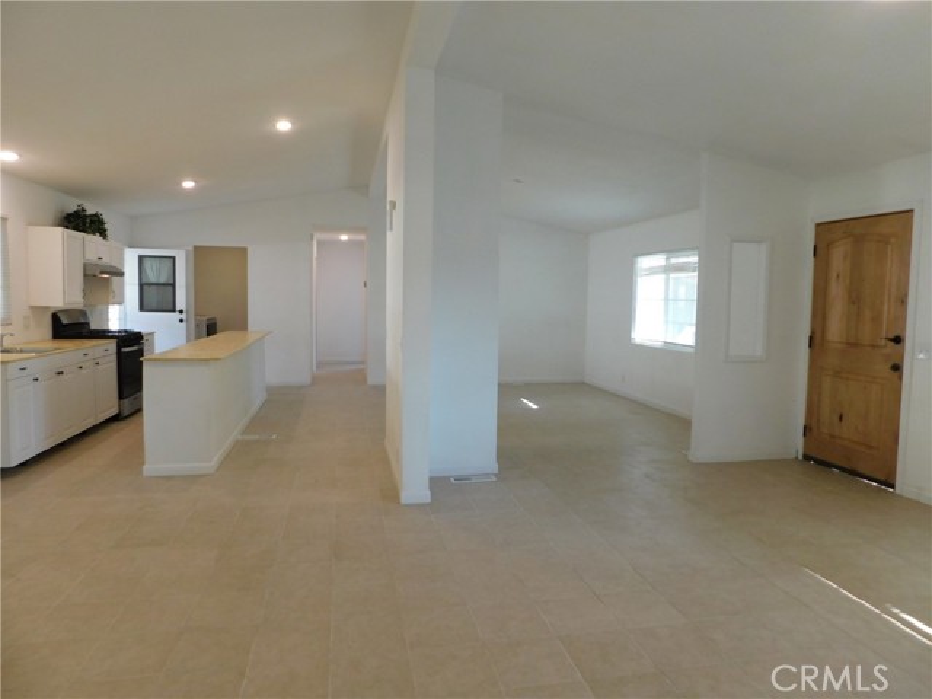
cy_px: 350
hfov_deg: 73.9
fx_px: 619
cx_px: 466
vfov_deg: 58.9
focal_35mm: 23
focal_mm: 4
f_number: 3
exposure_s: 1/30
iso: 160
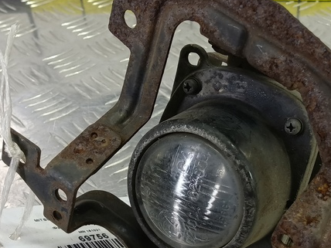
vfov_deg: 26.3
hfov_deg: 34.3
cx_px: 241
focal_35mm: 55
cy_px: 182
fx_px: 526
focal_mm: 4.11
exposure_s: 1/50
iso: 156
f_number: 1.6
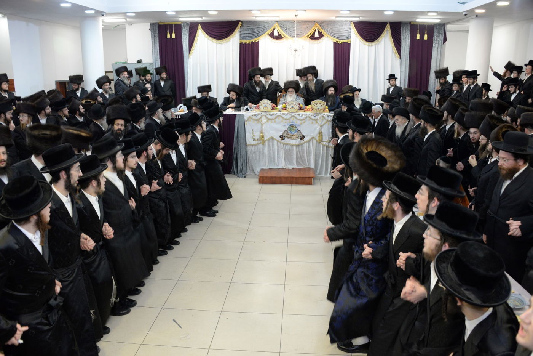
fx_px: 415
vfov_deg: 46.4
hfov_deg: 65.5
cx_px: 266
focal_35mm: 28
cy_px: 178
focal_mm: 28
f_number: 5.6
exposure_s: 1/60
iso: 2000
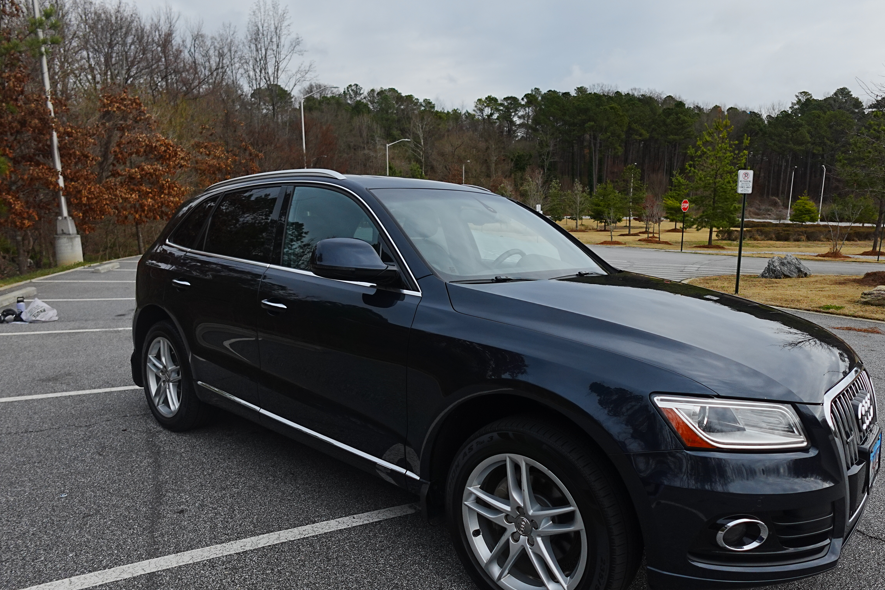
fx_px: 590
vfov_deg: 53.1
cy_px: 323
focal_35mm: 24
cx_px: 472
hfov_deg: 73.7
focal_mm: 7.6
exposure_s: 1/5000
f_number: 2
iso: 125
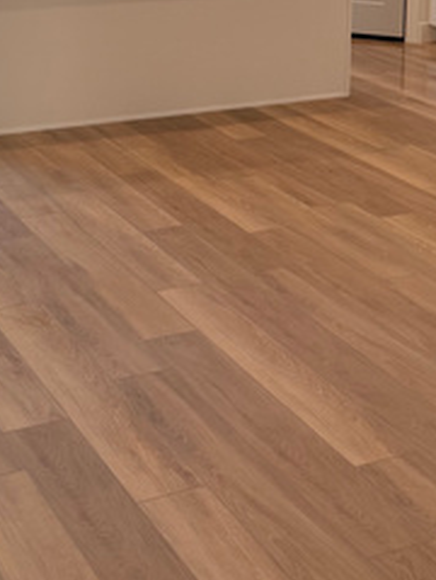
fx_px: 1290
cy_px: 19
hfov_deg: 19.2
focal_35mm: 77
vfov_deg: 24.3
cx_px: 235
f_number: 1.78
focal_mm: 6.76
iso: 80
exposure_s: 1/219
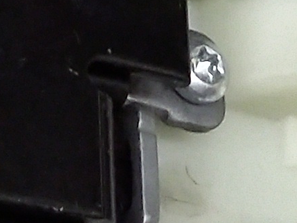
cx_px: 58
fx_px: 2051
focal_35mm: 239
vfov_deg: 6.2
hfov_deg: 8.3
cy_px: -78
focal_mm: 3.4
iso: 320
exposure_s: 1/15
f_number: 2.4
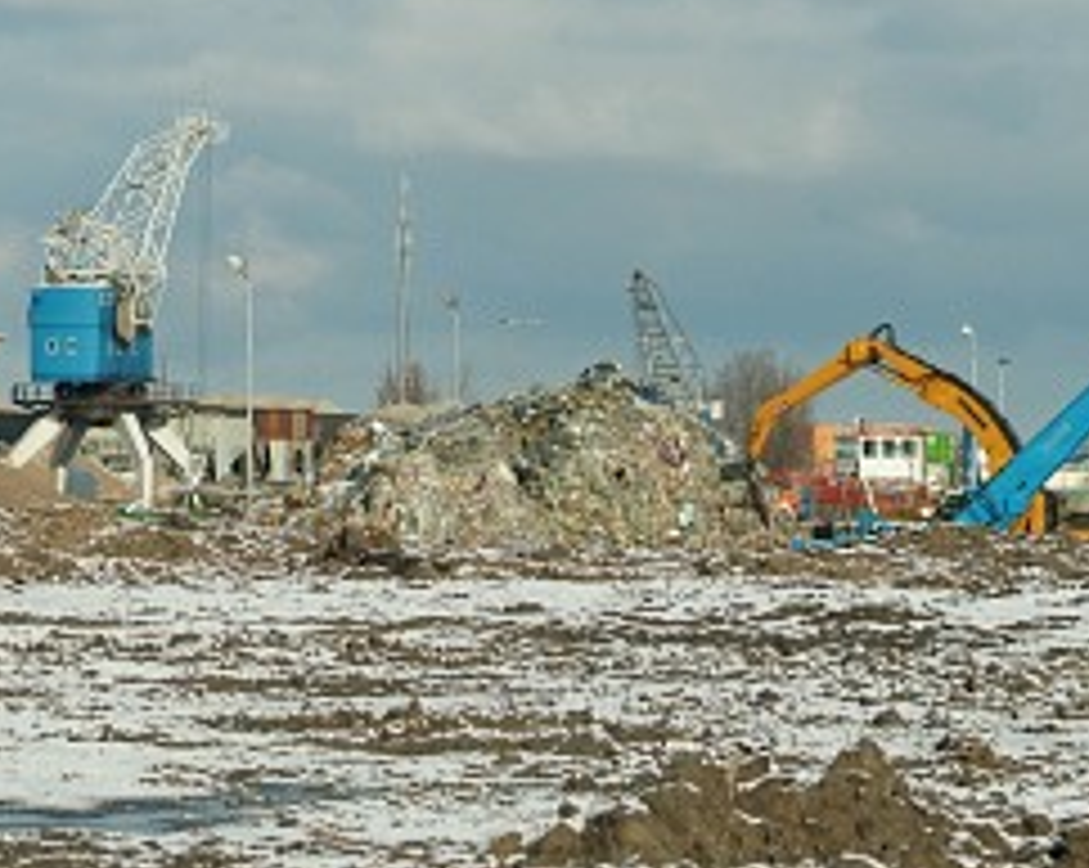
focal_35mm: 224
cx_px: 338
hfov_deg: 8.6
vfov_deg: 6.9
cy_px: 290
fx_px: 7211
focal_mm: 85
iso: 400
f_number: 6.7
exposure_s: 1/2000
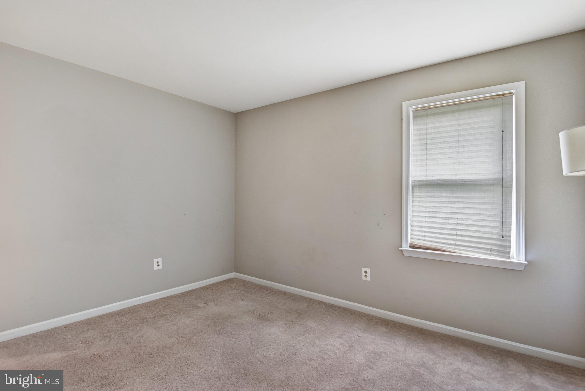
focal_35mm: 17
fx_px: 276
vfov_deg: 70.5
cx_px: 292
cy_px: 196
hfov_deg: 93.3
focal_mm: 17
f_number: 8
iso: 400
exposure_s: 1/6
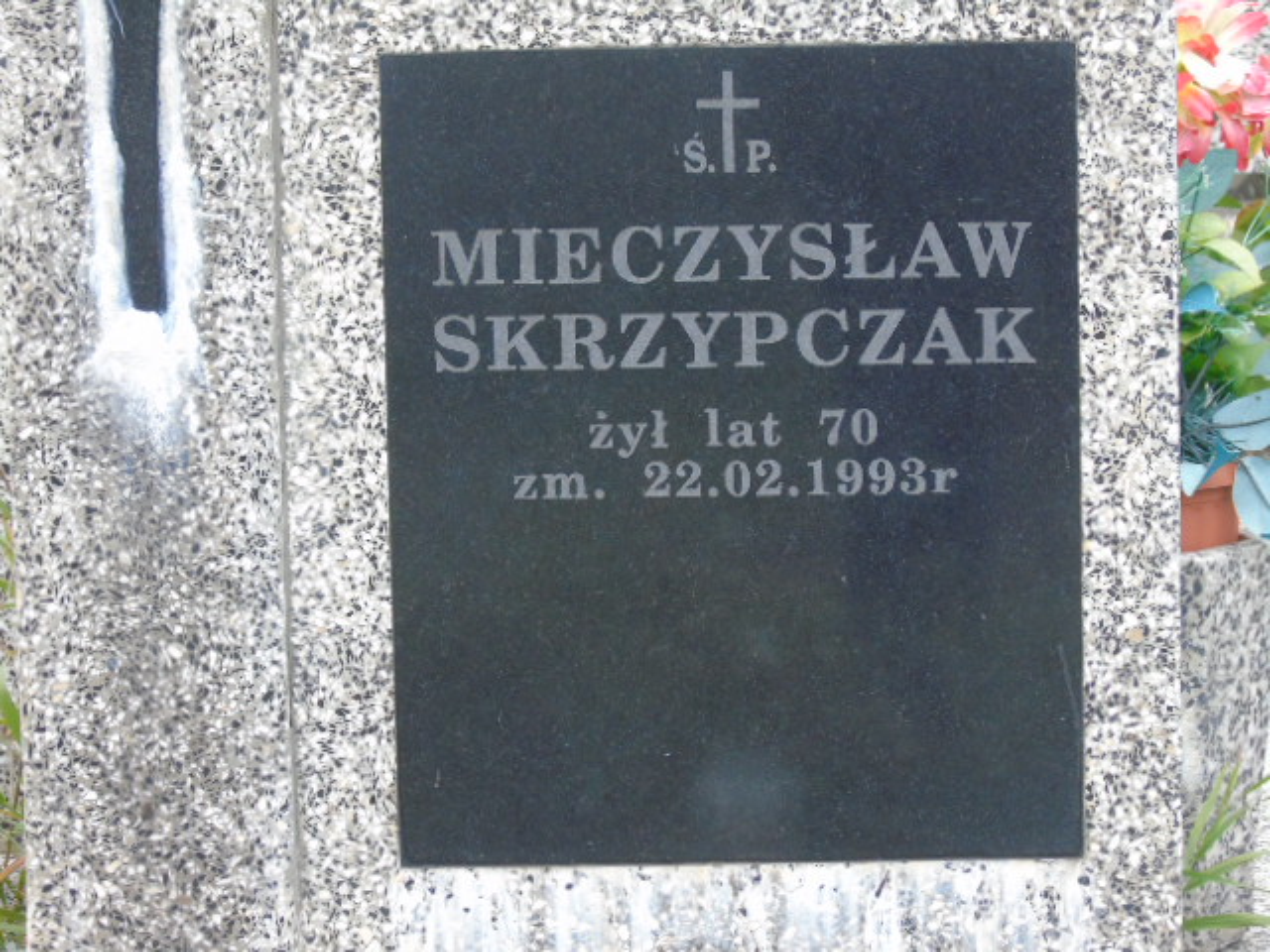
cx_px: 635
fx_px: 5943
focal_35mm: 162
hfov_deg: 12.2
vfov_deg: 9.2
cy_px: 476
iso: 400
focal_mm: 29
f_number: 4.9
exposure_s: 1/125
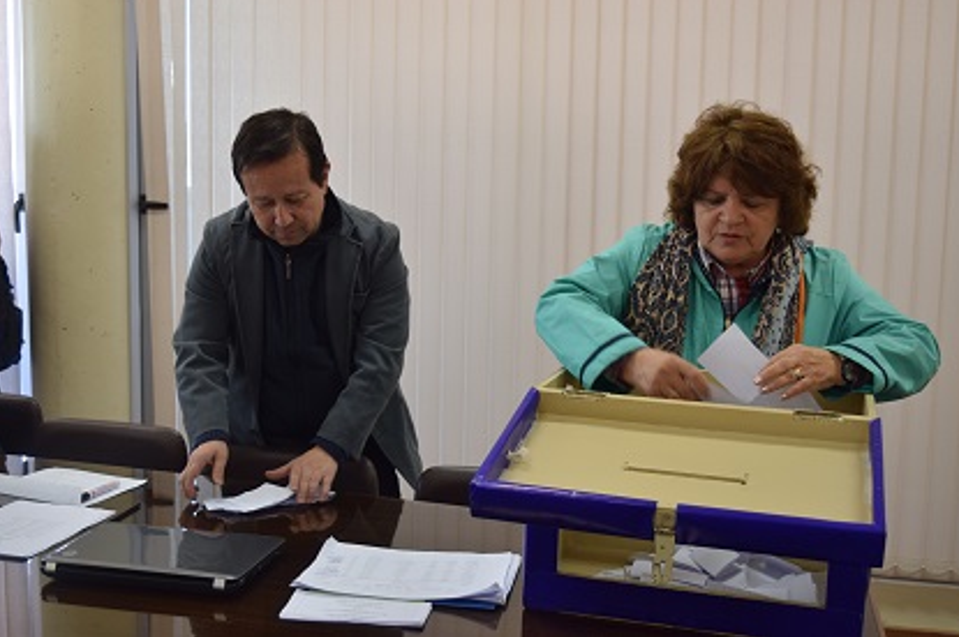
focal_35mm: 43
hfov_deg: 45.5
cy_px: 313
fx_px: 1145
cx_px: 486
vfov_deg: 31.1
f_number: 4.2
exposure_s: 1/80
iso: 400
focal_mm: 28
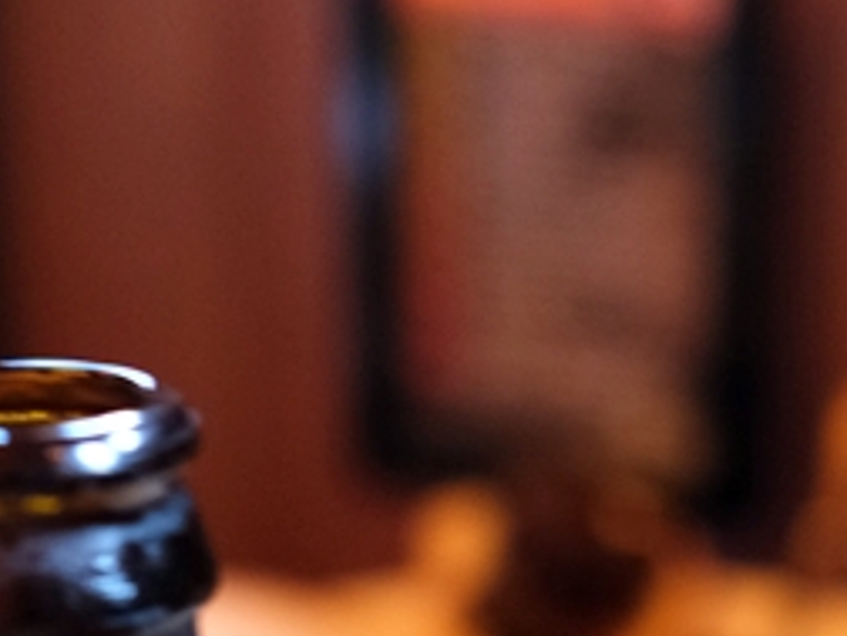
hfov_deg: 16.4
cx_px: 602
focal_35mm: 120
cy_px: 1373
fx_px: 2936
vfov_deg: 11.0
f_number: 2.8
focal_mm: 23
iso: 1600
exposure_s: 1/26
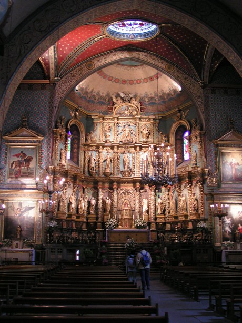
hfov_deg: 37.7
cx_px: 121
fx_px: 354
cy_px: 162
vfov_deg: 49.0
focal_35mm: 38
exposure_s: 1/5
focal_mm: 5.8
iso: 200
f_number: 2.8
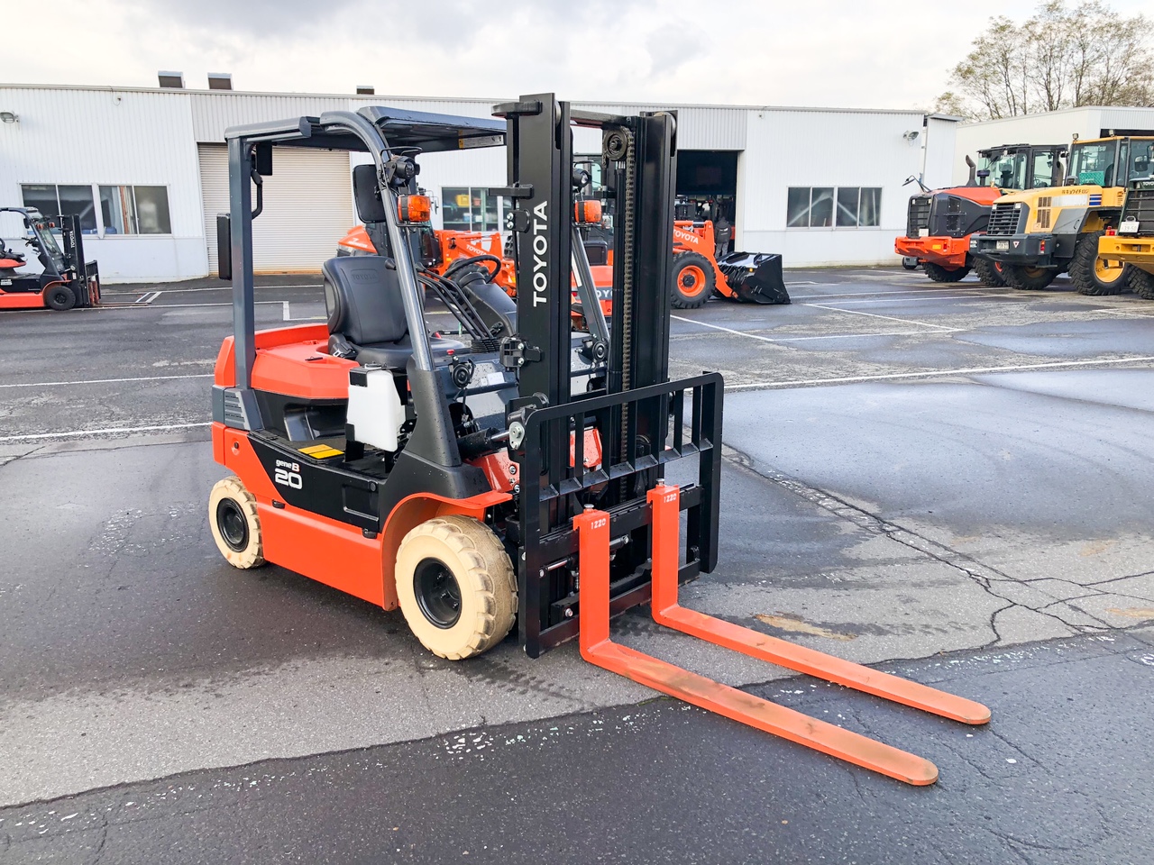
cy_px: 432
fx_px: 933
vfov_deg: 49.7
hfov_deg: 63.4
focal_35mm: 28
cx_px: 577
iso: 20
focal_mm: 3.99
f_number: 1.8
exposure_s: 1/190
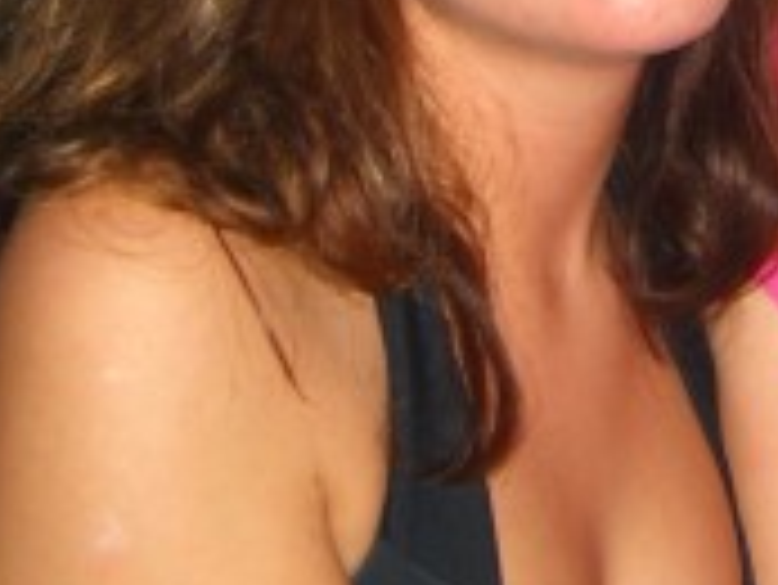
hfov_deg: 14.6
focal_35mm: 132
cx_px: 823
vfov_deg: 11.0
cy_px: -176
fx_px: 2969
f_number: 2.8
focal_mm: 7.9
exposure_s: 1/60
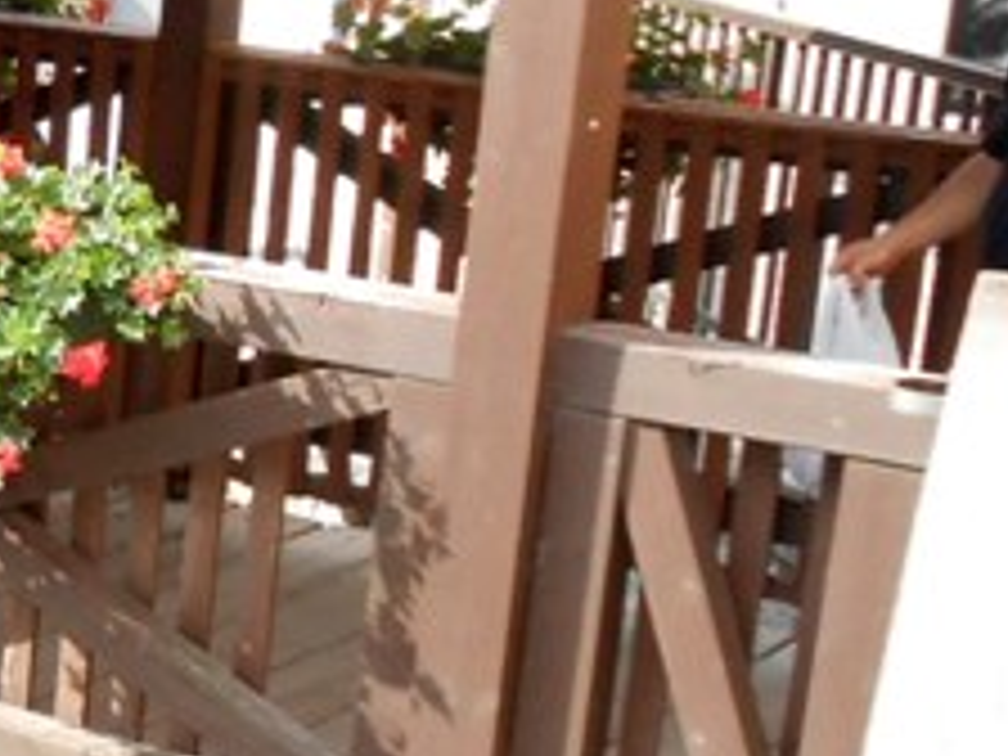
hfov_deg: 15.8
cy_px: 396
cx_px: -788
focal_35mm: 107
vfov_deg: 13.8
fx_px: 3116
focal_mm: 5.3
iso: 160
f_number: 3.8
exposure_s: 1/250
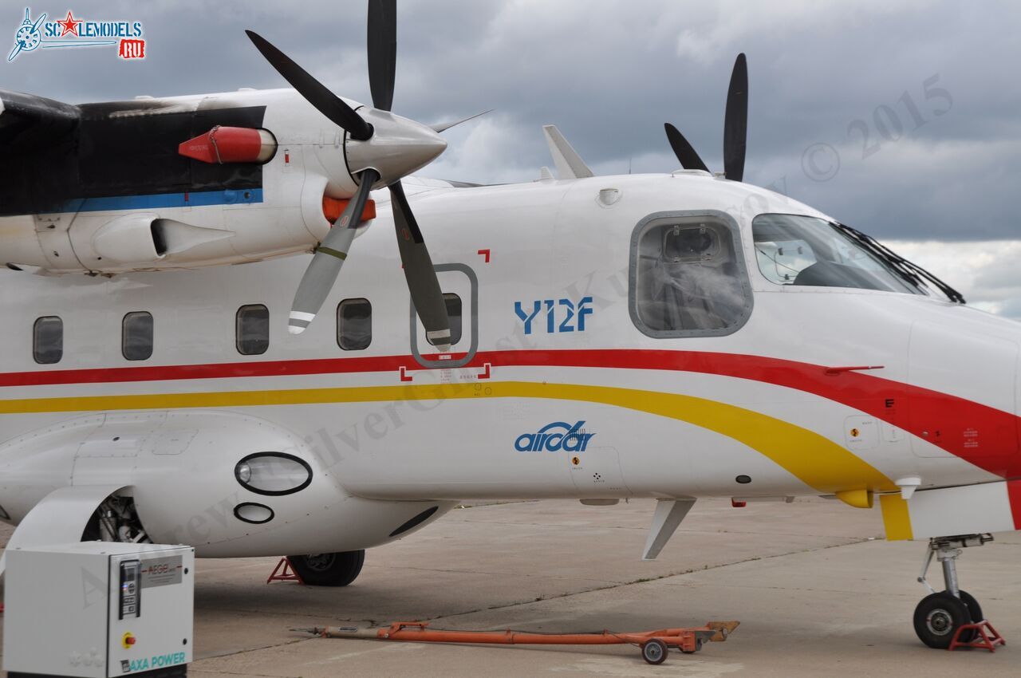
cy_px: 339
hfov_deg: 27.0
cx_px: 510
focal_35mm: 75
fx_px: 2124
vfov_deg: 18.1
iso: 200
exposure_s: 1/200
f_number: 8
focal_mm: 50
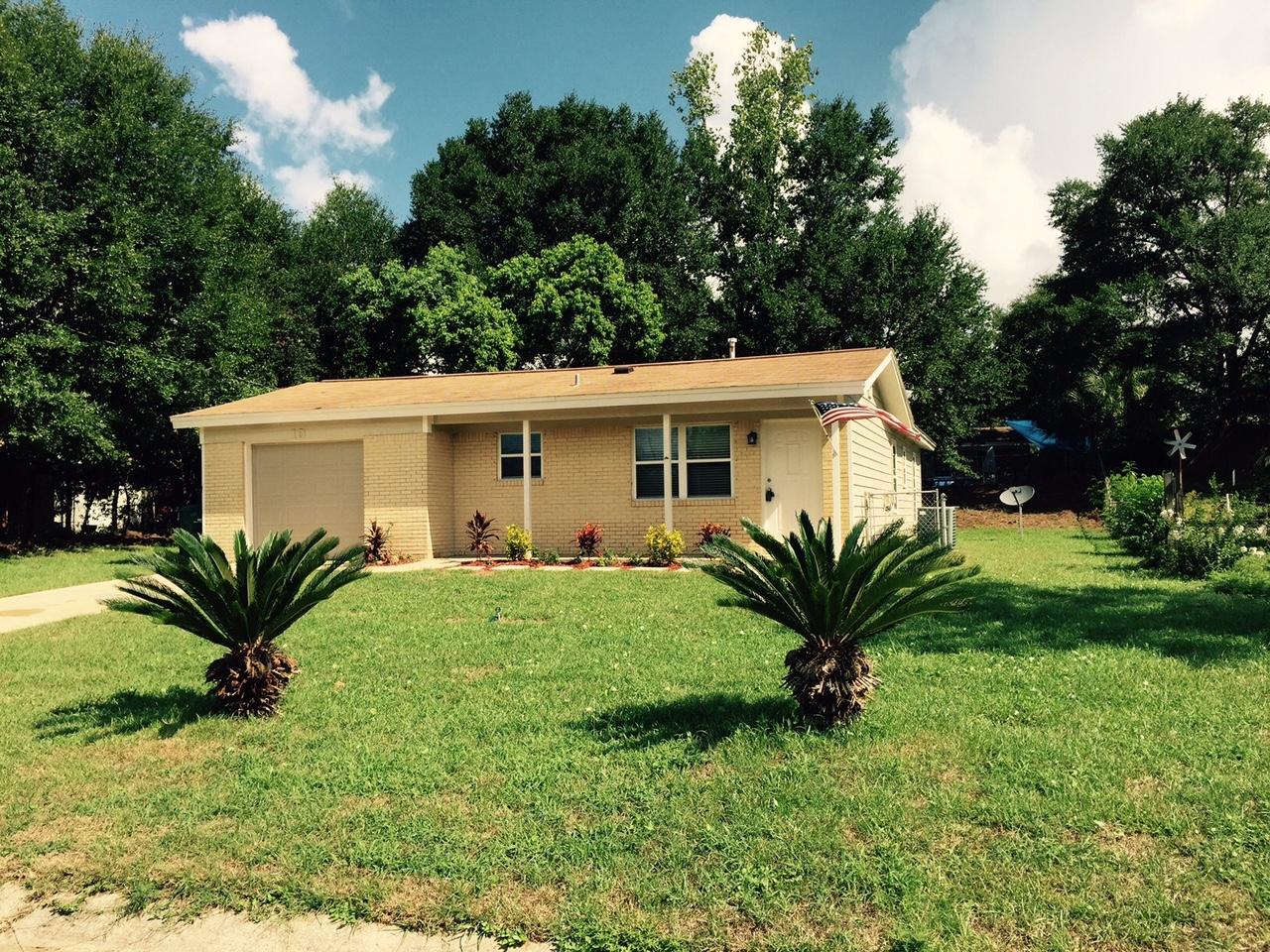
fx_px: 1064
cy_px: 476
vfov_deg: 48.2
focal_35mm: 29
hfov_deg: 61.7
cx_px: 635
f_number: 2.2
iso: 32
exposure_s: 1/1799
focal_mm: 4.15
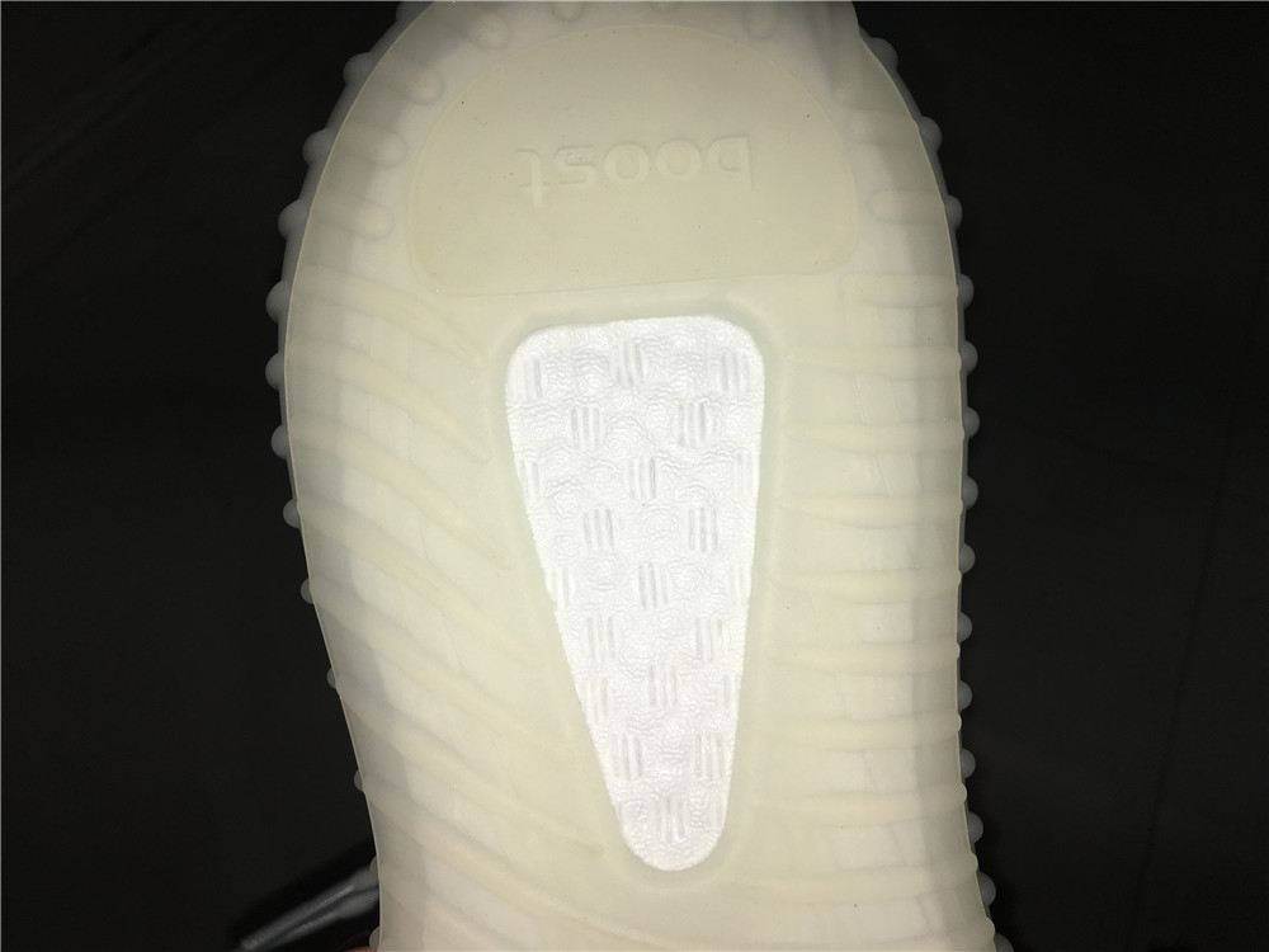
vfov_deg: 48.2
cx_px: 634
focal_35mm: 29
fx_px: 1063
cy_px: 476
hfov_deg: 61.7
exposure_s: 1/346
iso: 25
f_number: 2.2
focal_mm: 4.15
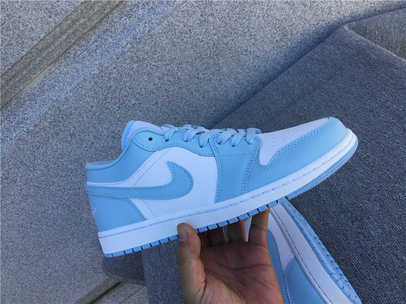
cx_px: 203
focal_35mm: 31
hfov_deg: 58.4
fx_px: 364
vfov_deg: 45.4
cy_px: 152
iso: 25
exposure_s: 1/351
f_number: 2.4
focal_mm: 3.3
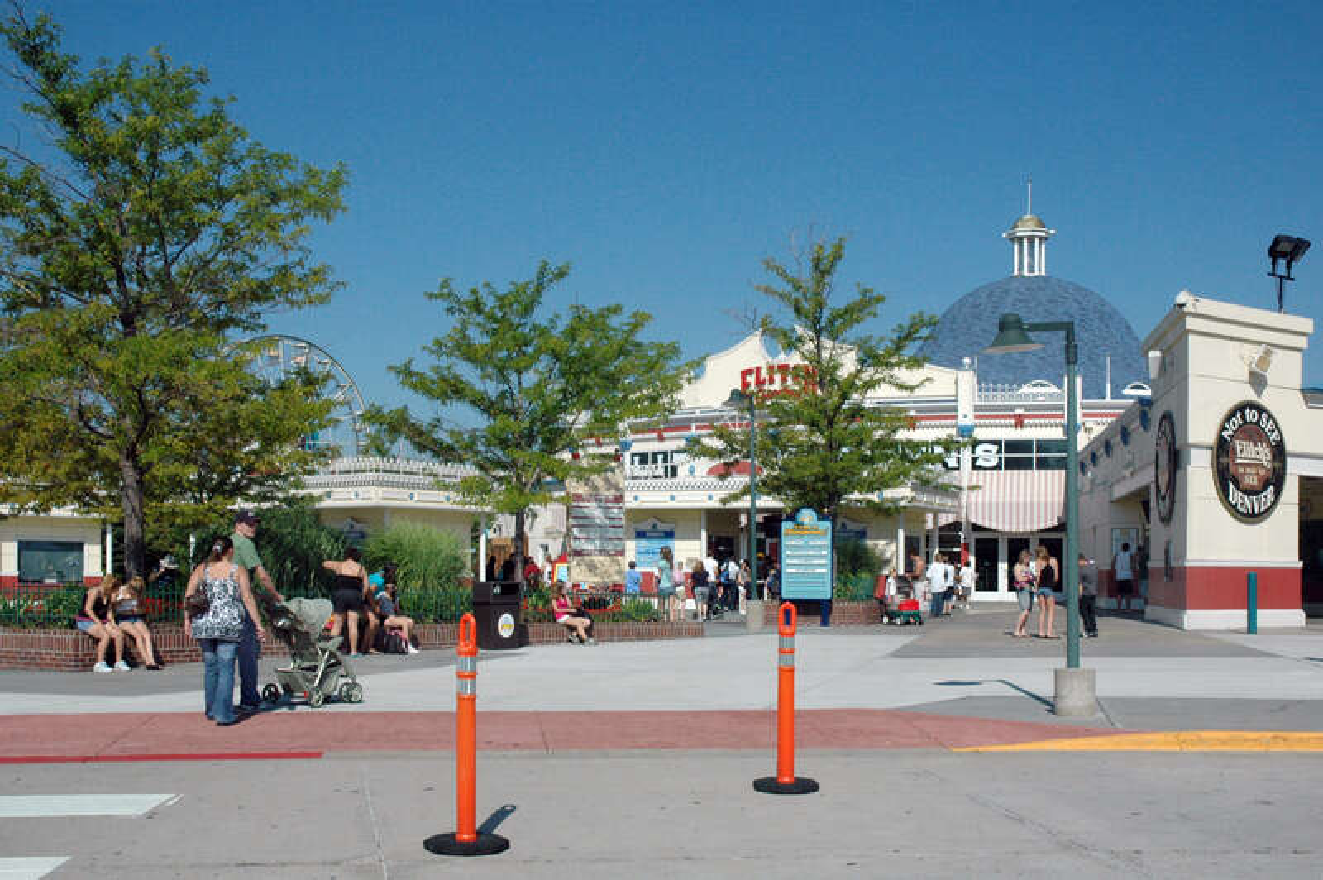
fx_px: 1487
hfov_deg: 48.0
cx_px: 662
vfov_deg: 33.0
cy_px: 440
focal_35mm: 40
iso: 800
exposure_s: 1/800
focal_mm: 27
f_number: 14
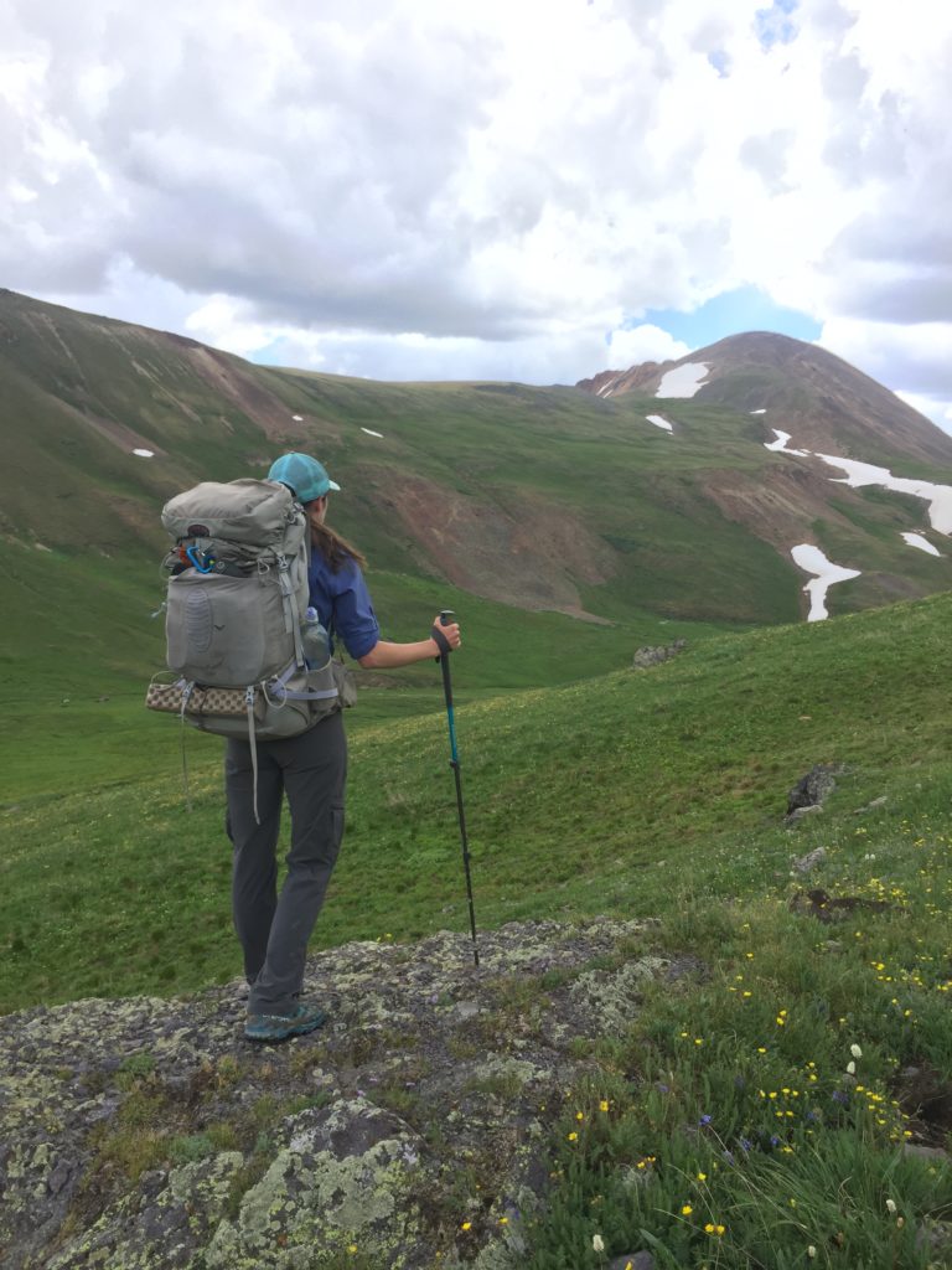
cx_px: 476
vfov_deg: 61.7
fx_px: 1063
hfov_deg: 48.2
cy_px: 635
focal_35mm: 29
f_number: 2.2
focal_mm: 4.15
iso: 32
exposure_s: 1/648
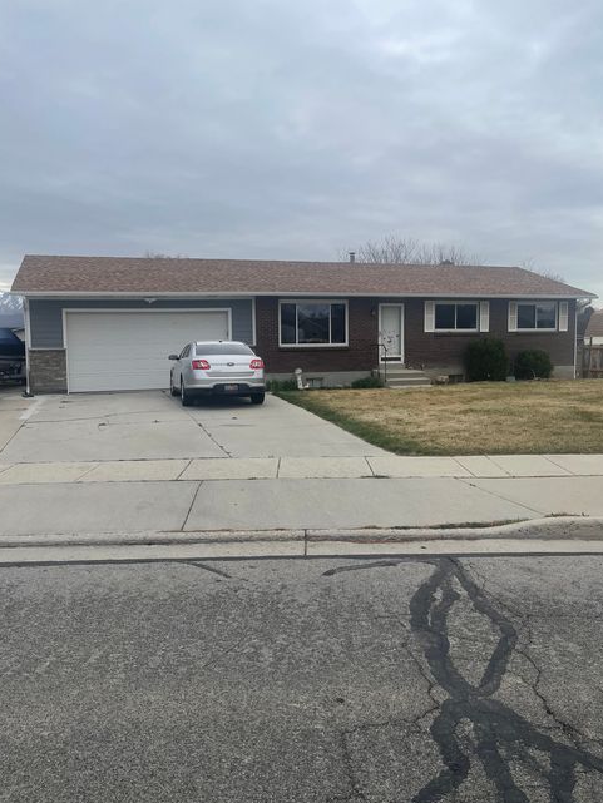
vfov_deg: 67.3
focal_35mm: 26
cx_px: 302
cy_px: 396
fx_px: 604
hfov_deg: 53.1
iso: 32
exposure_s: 1/3788
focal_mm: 5.1
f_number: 1.6
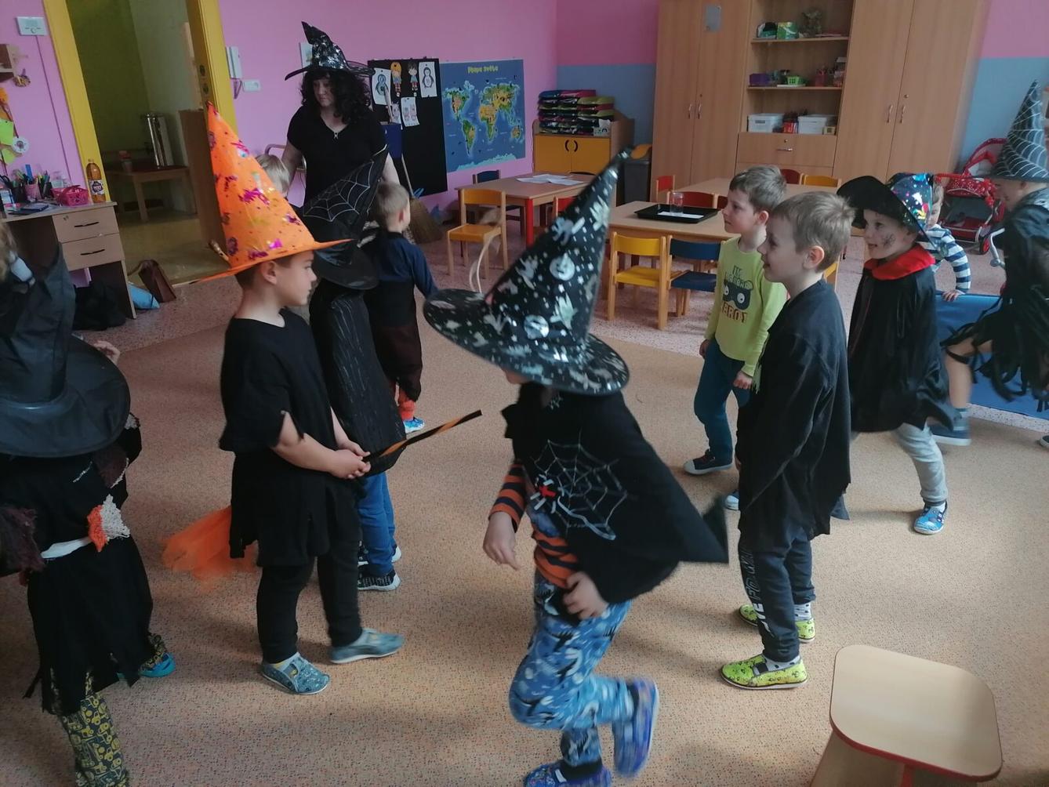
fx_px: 818
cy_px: 394
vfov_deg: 51.4
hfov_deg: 65.3
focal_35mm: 27
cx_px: 524
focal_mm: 4.75
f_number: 1.8
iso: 125
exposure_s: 1/100
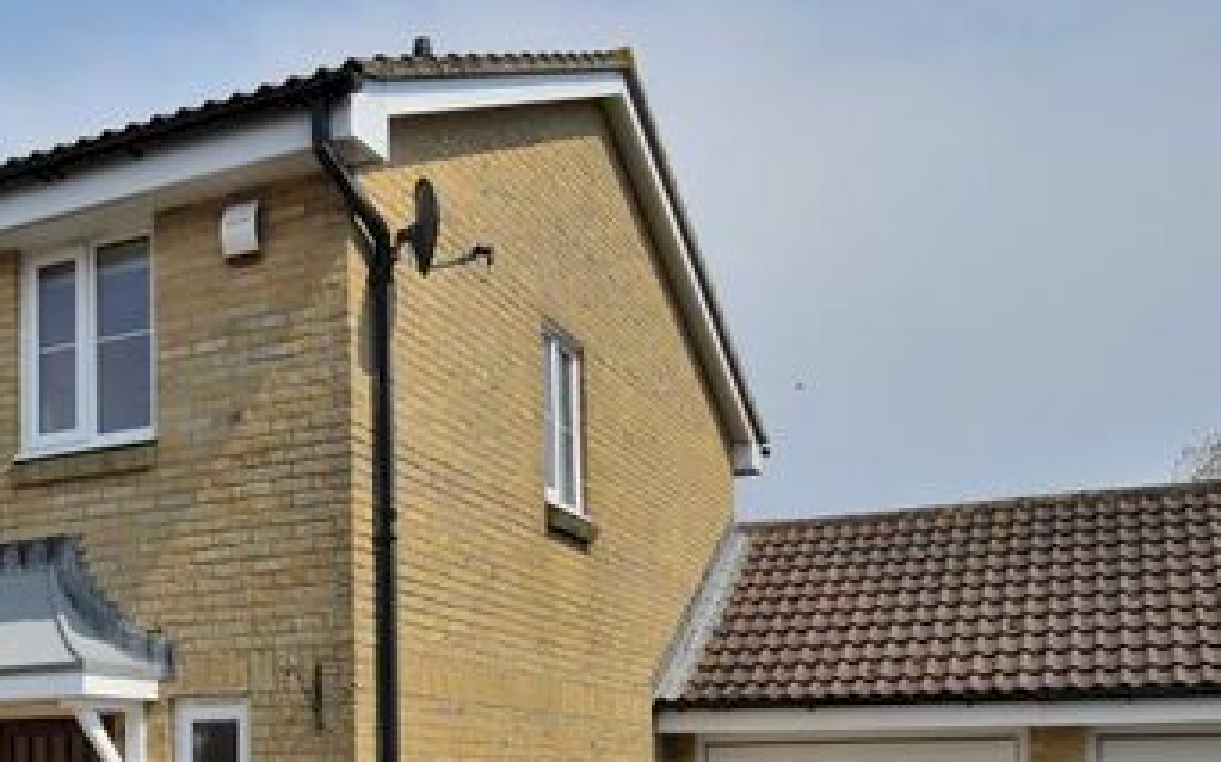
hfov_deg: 41.7
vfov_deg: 27.9
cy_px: 714
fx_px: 1464
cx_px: 125
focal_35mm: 44
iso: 200
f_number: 11
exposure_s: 1/500
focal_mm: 14
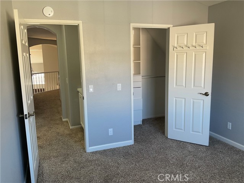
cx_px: 122
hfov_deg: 61.7
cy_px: 92
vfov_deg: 48.2
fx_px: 204
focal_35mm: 29
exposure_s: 1/60
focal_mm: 3
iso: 40
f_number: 1.8
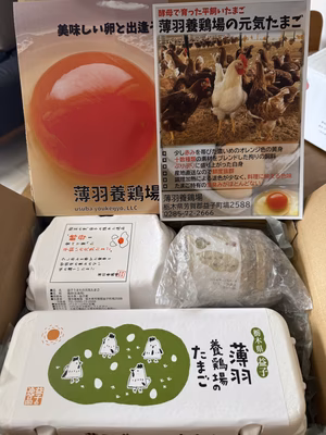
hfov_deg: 56.8
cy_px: 218
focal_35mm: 24
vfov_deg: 71.6
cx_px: 163
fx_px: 301
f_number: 1.78
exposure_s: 1/121
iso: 64
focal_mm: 6.76
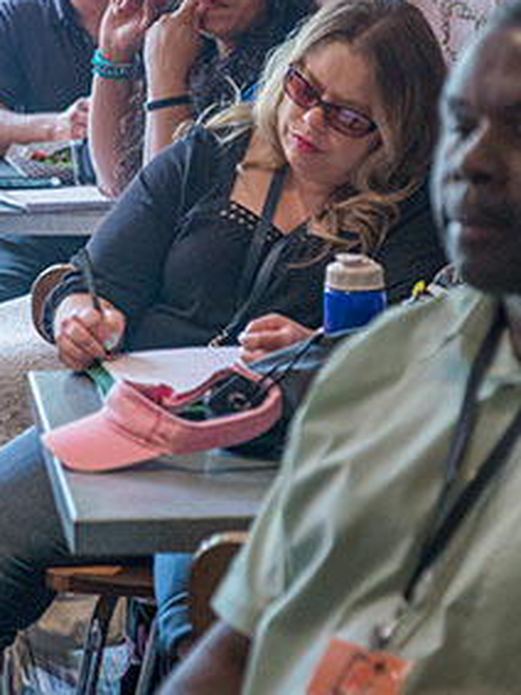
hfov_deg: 10.7
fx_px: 2771
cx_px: 334
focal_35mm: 138
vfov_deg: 14.3
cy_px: 286
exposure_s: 1/125
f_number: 4
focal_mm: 70
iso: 1600
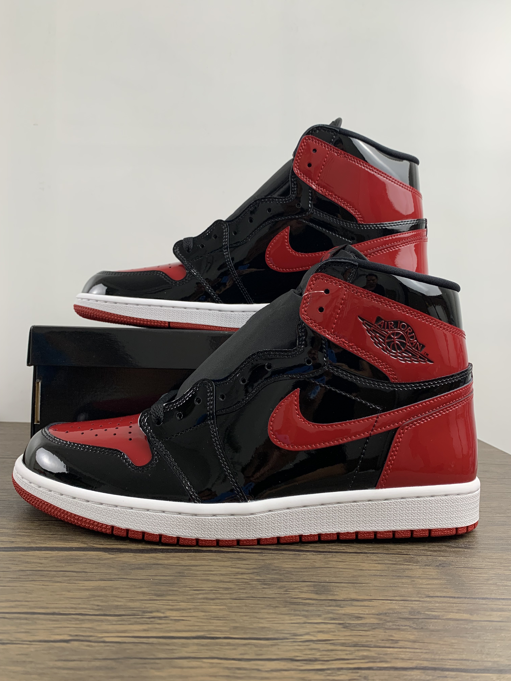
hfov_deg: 53.1
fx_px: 512
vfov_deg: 67.3
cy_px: 340
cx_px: 256
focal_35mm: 26
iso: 80
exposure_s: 1/121
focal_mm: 4.25
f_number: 1.8
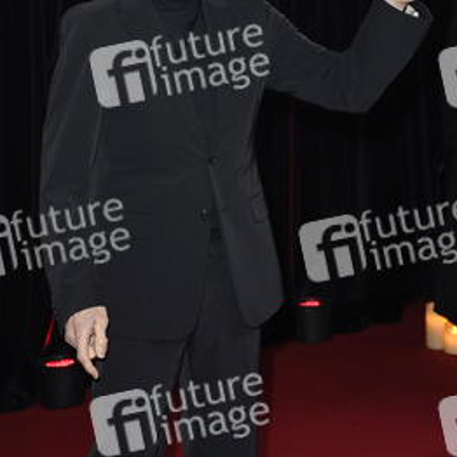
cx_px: 230
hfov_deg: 15.8
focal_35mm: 110
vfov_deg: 15.8
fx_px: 1643
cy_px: 153
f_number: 5.6
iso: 1250
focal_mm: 85
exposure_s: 1/250
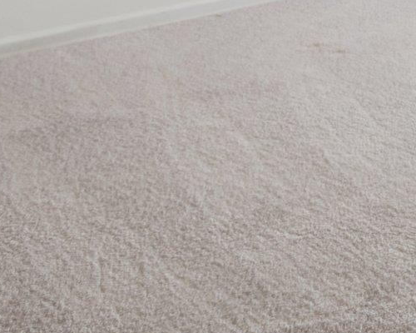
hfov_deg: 19.5
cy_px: -219
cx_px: 749
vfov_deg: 17.9
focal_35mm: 73
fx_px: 899
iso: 200
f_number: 8
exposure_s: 1/20
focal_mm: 19
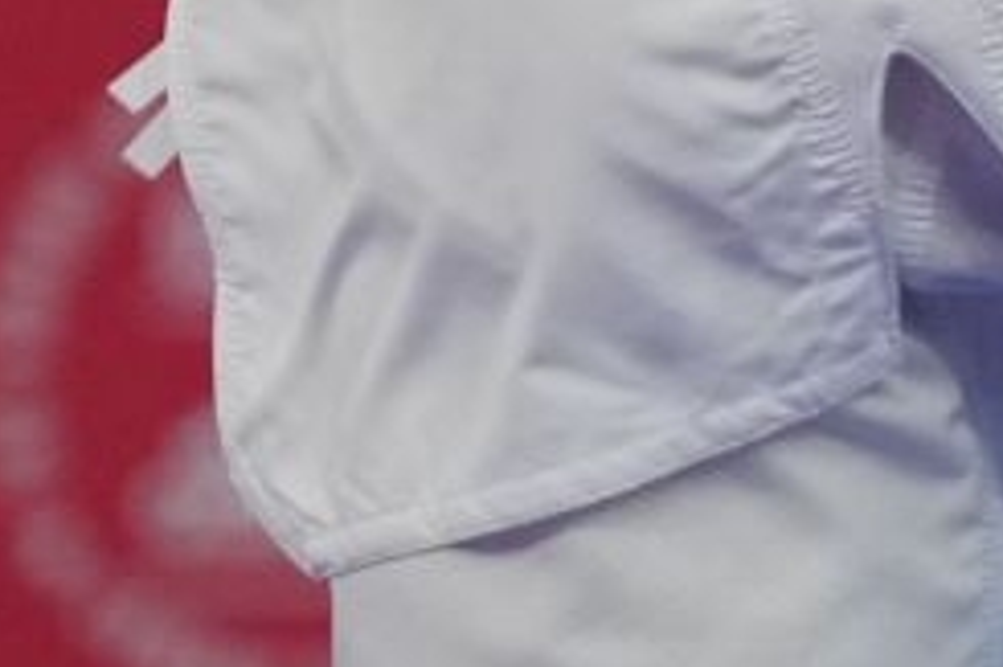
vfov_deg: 0.8
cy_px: -1354
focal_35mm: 1652
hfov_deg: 1.2
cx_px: 2080
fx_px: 45994
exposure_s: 1/1000
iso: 1600
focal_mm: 150
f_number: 2.8
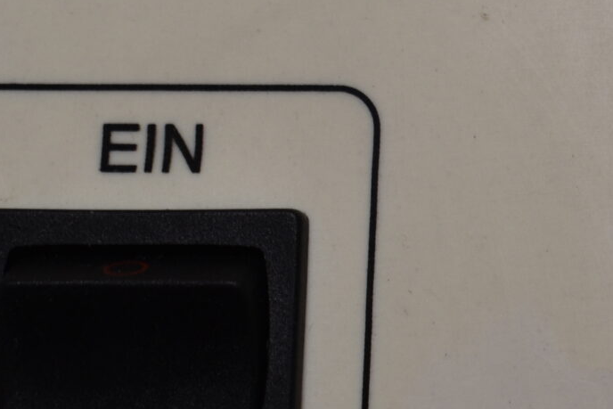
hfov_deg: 12.2
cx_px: 864
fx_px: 2757
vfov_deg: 8.5
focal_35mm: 162
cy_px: 207
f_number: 8
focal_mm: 29
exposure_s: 1/60
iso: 160
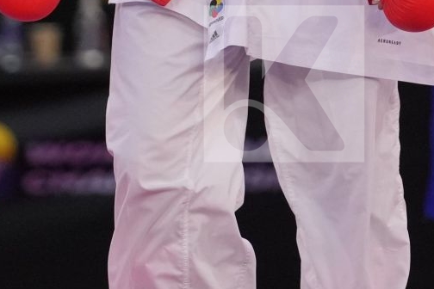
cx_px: 284
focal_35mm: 1071
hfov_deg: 1.9
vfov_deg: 1.3
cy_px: -222
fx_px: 12910
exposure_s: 1/1000
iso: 2000
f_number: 2.8
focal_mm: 200
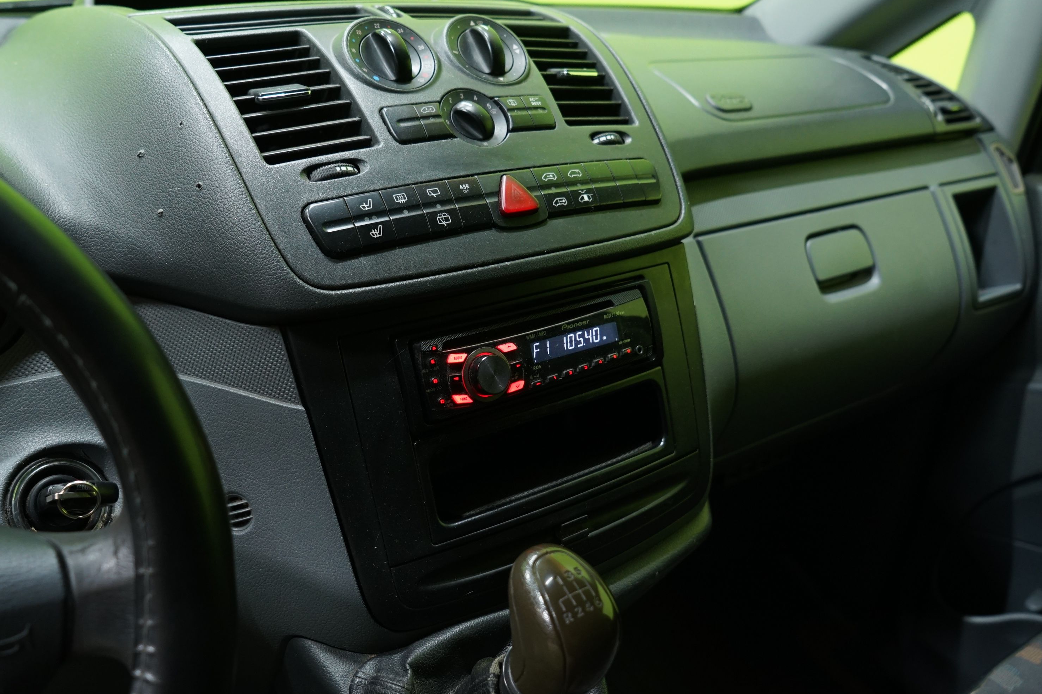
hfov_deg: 58.7
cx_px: 514
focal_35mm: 32
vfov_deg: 41.1
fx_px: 926
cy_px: 342
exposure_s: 1/20
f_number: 4.5
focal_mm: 24
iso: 1000
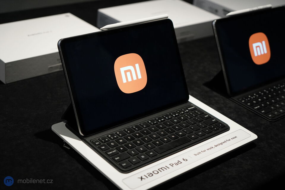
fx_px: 483
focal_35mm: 61
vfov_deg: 22.3
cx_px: 142
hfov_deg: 32.9
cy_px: 95
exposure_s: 1/200
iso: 5000
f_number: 4
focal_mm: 61
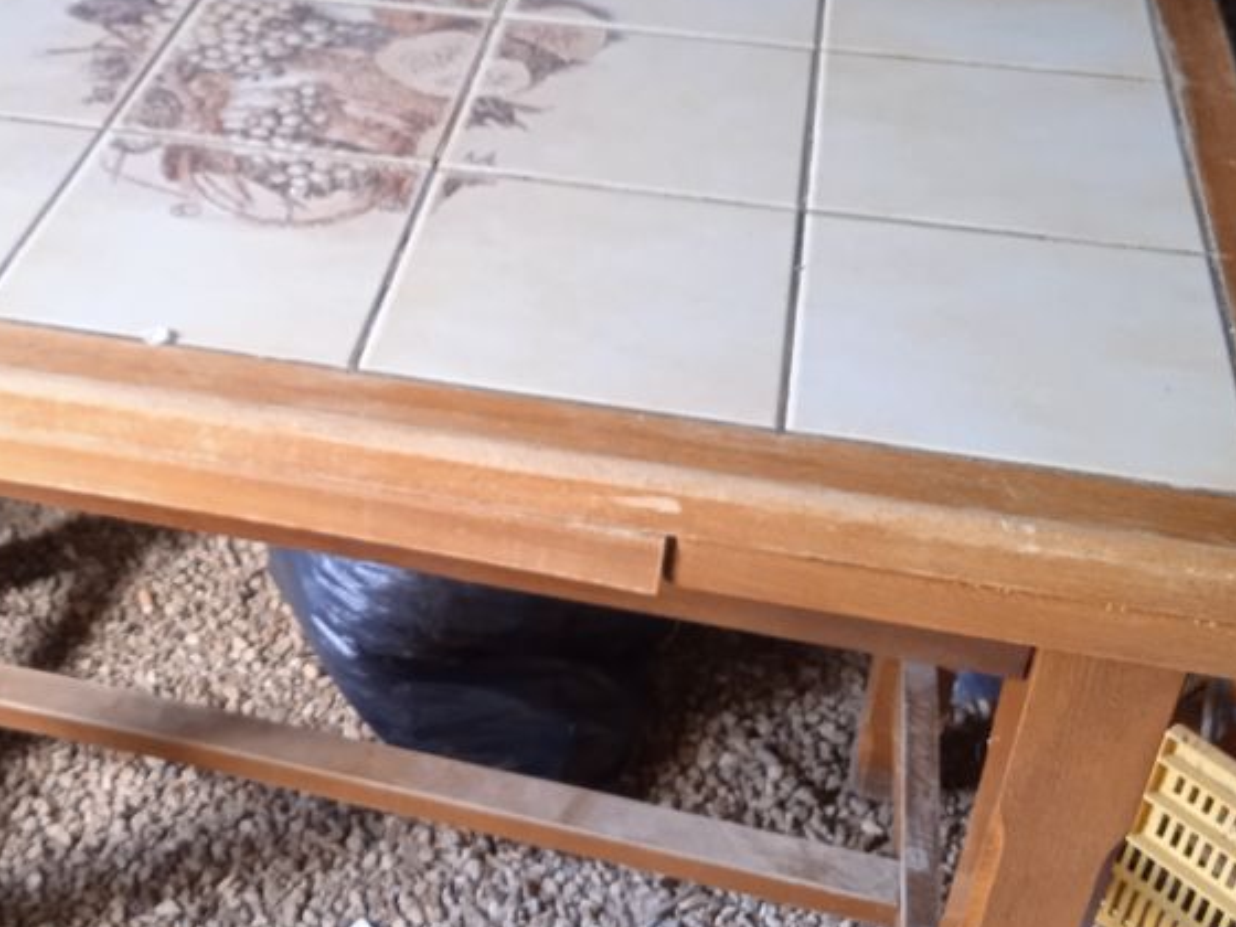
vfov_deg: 29.0
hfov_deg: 36.8
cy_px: 335
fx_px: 1785
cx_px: 232
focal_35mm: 50
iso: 468
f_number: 2.2
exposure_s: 1/25
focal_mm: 3.43
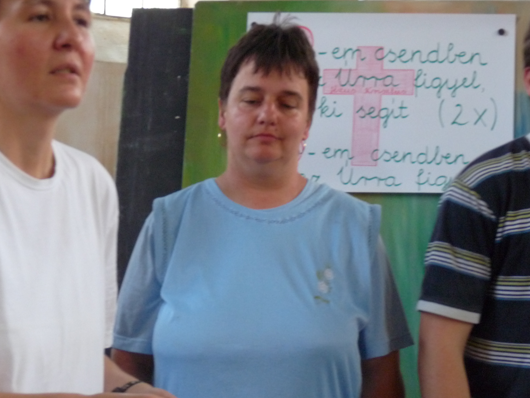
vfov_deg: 16.4
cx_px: 236
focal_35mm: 90
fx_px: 1378
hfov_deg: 21.8
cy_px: 220
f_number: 3.4
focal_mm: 11.9
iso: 400
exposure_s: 1/80
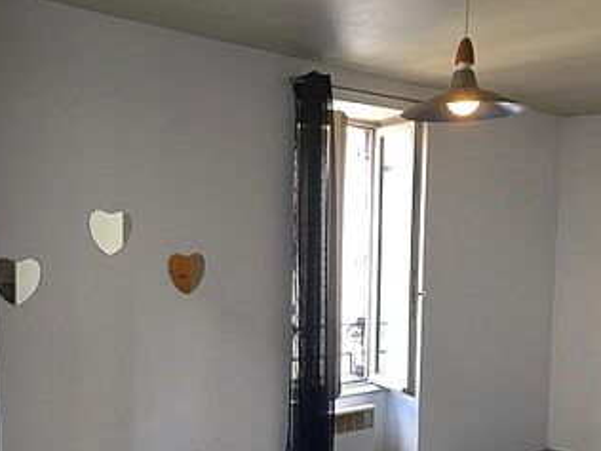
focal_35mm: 44
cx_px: 312
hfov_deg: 42.9
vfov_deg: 32.5
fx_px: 764
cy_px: 308
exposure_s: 1/30
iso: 80
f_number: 2.2
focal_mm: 4.15
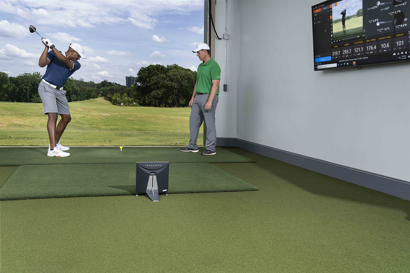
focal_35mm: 30
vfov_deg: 43.6
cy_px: 136
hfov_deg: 61.9
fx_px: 342
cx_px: 205
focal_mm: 30
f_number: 9
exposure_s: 1/400
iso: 200
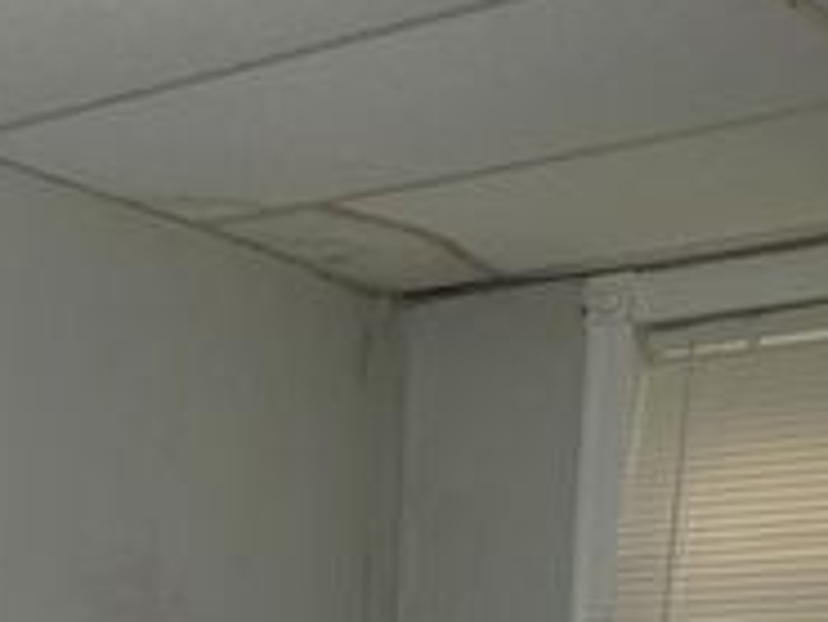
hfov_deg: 23.4
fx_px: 1843
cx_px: -130
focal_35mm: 77
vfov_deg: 17.4
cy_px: 906
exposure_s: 1/60
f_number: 3.3
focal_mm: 4.3
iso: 160
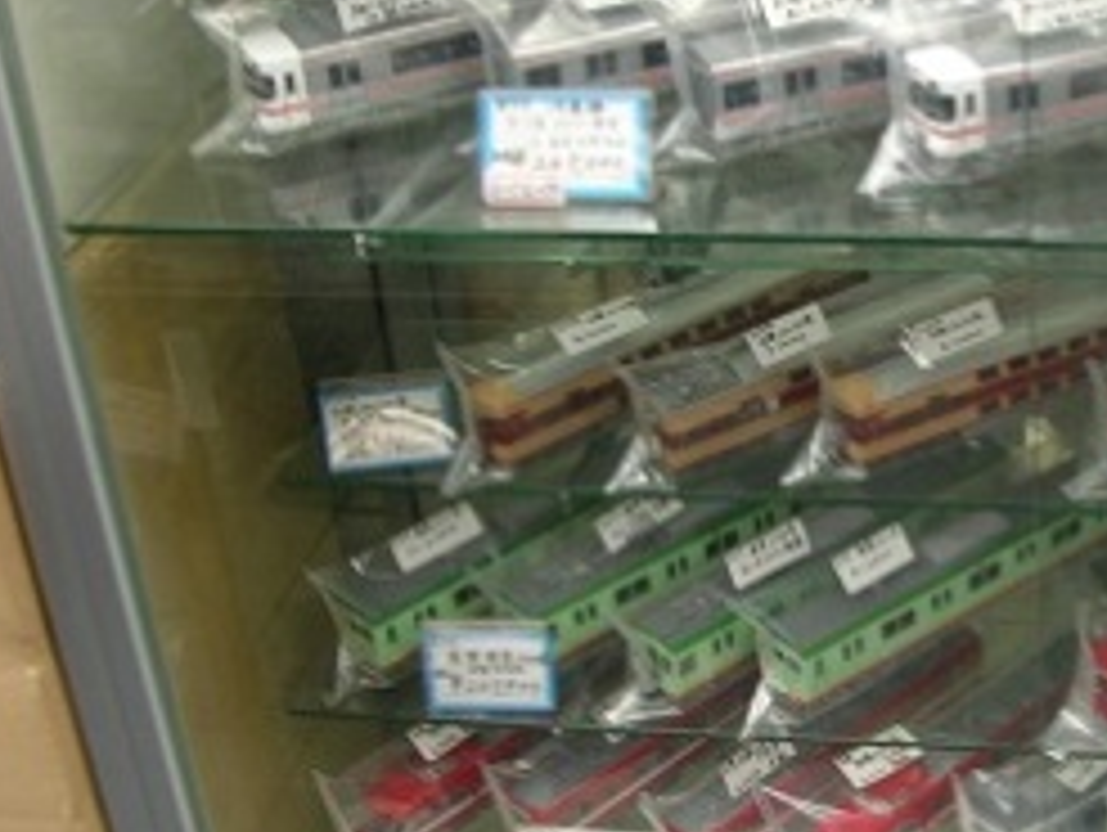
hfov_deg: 26.5
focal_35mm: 71
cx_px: 990
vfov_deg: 20.7
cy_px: 322
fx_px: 2273
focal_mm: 5.8
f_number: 2.8
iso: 50
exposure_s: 1/6.4
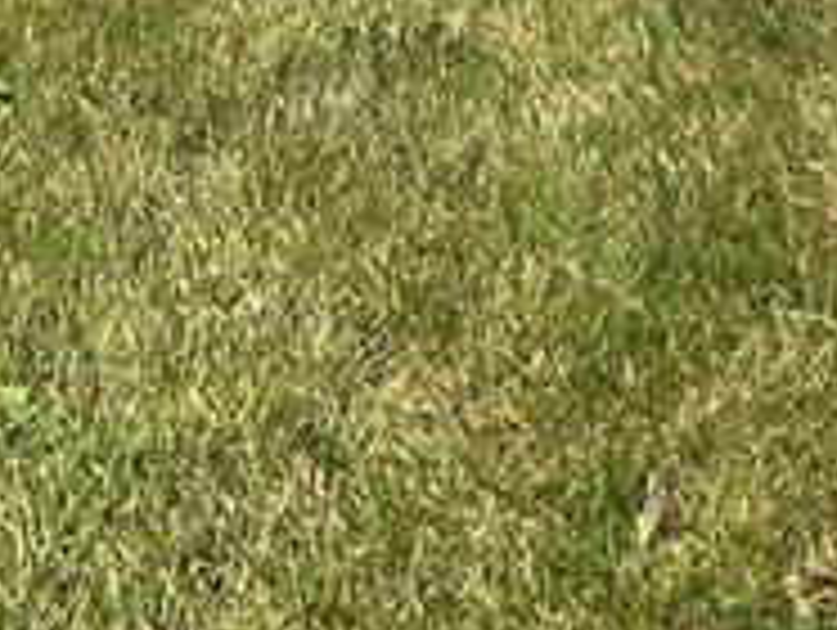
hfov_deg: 13.5
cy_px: -1017
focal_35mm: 143
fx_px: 3462
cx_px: 968
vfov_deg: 9.1
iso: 50
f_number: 1.5
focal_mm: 5.7
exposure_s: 1/8000
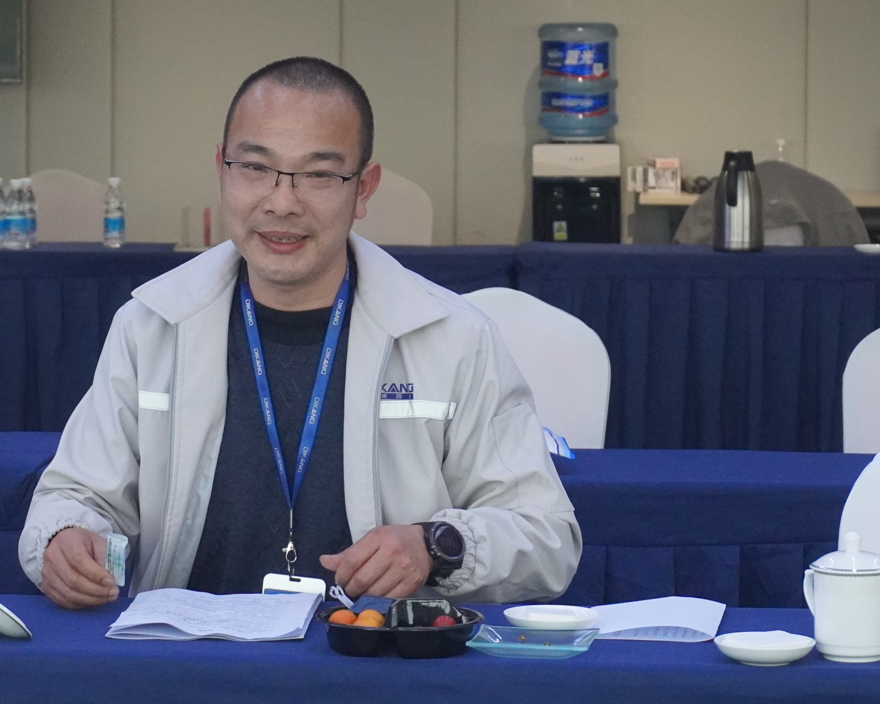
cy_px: 233
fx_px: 3907
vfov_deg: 10.3
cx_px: 365
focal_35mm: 150
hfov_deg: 12.8
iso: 4000
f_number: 5.6
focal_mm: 50
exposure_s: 1/160
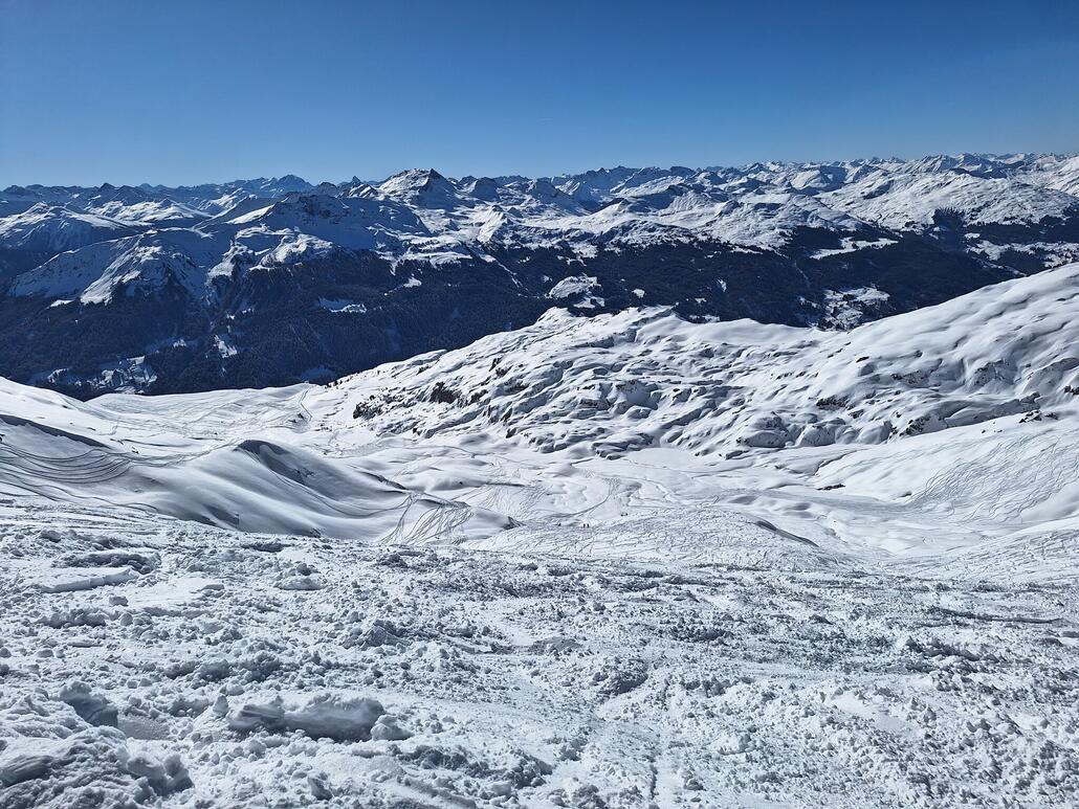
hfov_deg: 73.9
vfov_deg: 58.9
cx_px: 540
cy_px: 404
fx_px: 717
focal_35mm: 23
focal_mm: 5.54
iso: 40
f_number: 1.8
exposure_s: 1/9615
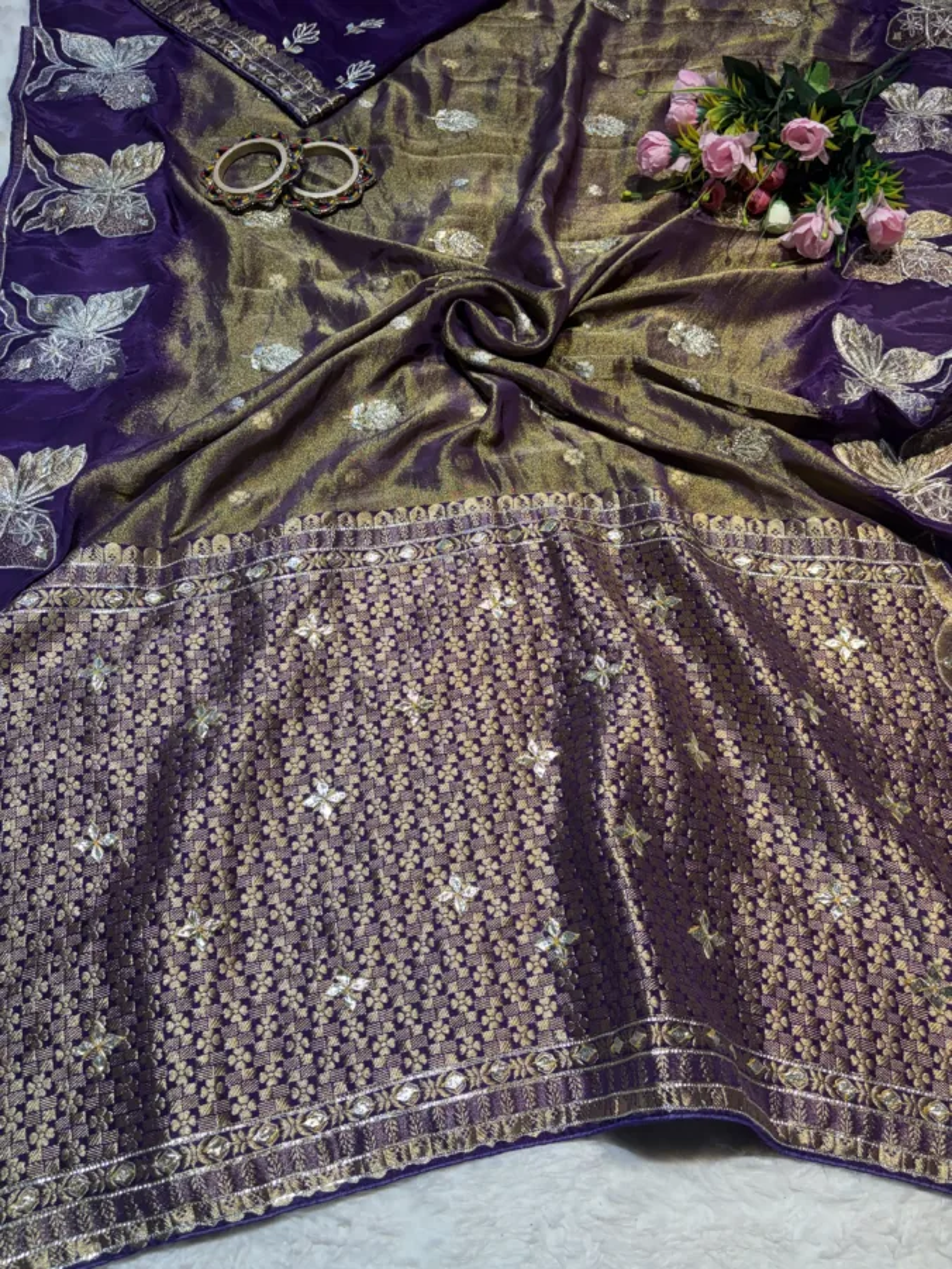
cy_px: 634
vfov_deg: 67.3
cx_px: 476
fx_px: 953
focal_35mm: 26
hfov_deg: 53.1
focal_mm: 5.96
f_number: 1.6
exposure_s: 1/100
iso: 40
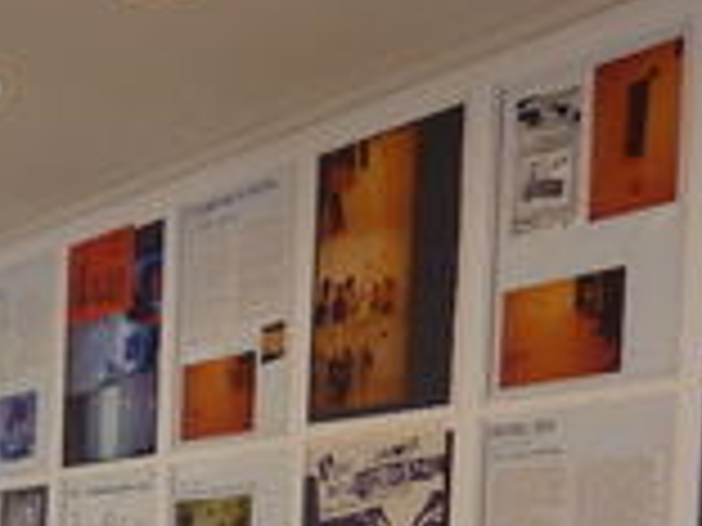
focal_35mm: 80
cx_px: -288
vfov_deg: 17.0
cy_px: 749
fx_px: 1622
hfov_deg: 21.3
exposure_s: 1/30
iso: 250
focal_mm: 4.1
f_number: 3.3
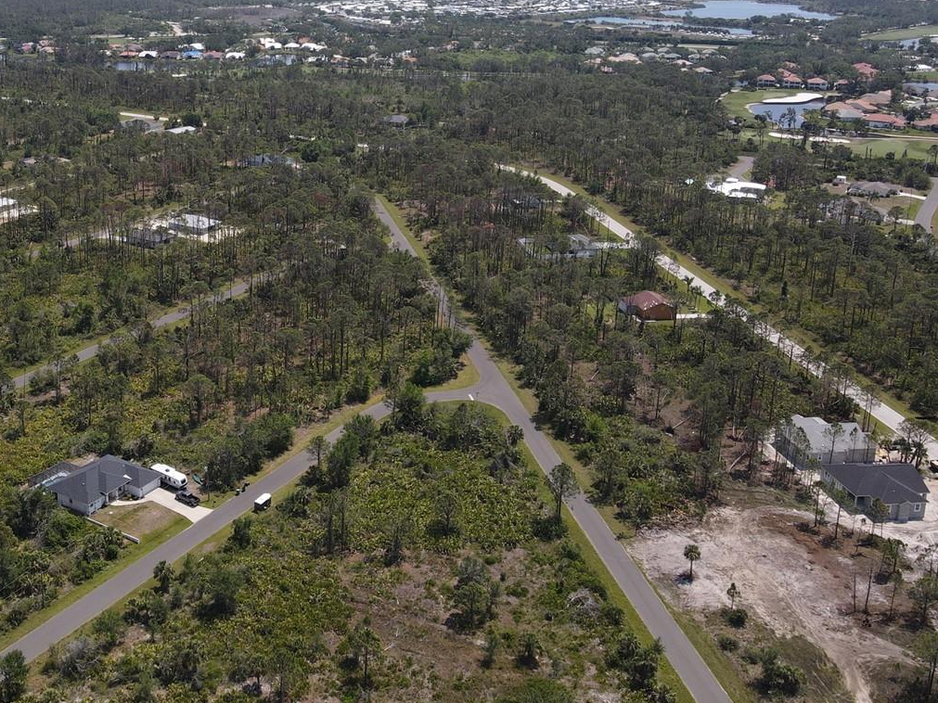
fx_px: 1030
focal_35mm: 38
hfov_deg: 48.2
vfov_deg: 37.1
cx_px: 316
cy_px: 211
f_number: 2.8
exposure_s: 1/725
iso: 100
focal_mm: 4.5
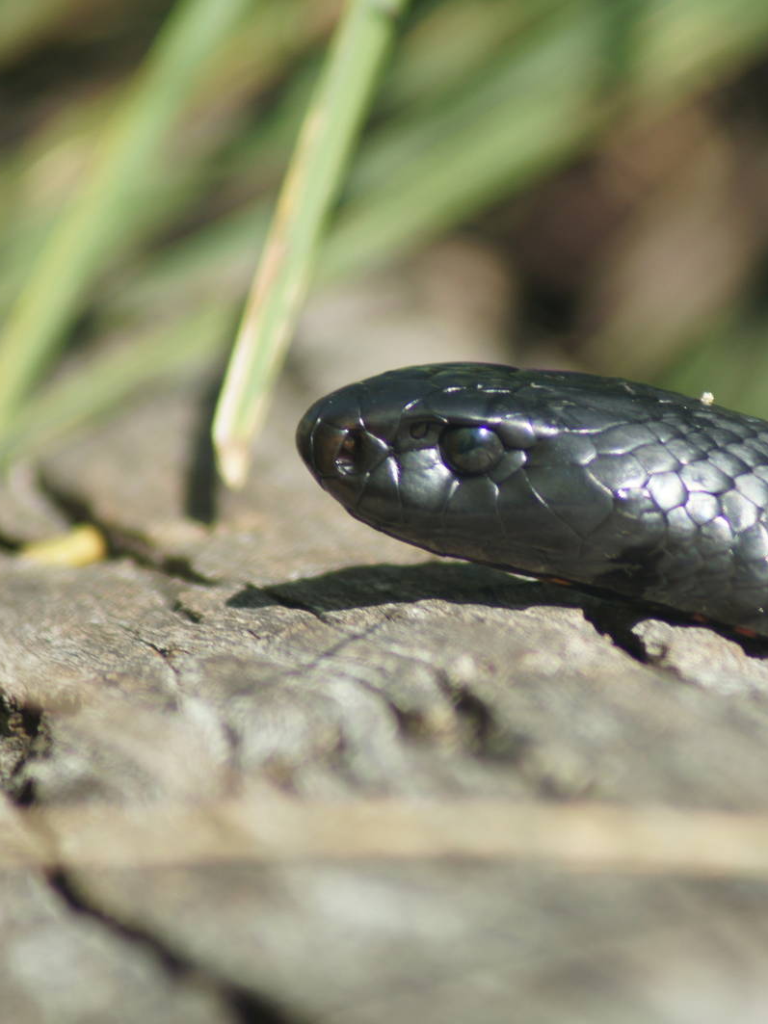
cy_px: 512
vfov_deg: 3.0
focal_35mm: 651
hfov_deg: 2.3
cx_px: 601
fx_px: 19262
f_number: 5.6
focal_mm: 300
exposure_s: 1/320
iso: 200
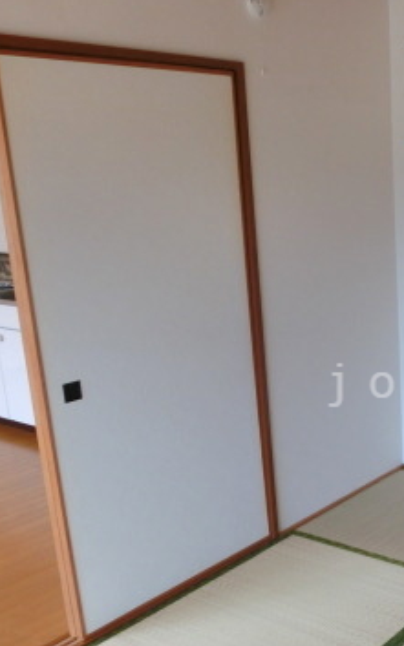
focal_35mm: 46
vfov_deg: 43.3
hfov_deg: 25.7
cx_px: 453
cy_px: 385
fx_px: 811
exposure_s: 1/125
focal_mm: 4.24
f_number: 3
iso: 80
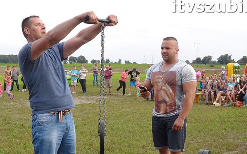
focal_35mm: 56
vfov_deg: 23.0
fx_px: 377
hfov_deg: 36.2
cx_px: 104
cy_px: 110
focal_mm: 24
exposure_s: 1/160
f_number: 6.3
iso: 400
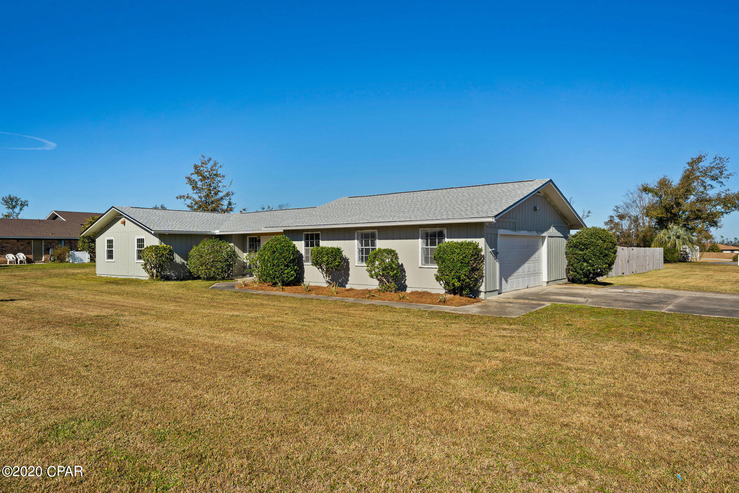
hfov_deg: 73.7
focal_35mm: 24
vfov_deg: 53.1
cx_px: 370
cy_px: 246
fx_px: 493
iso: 100
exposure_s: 1/400
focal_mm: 24
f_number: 8
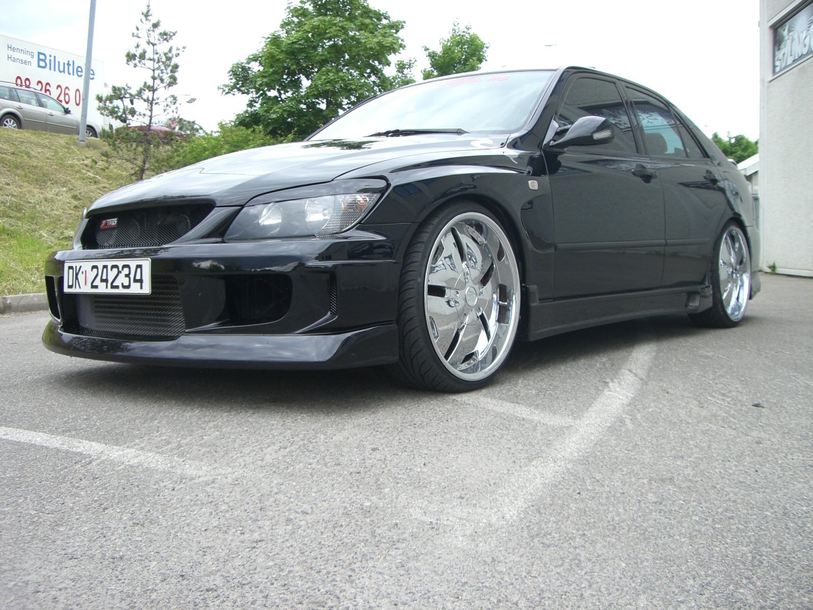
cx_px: 406
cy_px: 305
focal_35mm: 38
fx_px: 892
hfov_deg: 49.0
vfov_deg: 37.7
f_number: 2.7
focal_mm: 6.2
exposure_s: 1/250
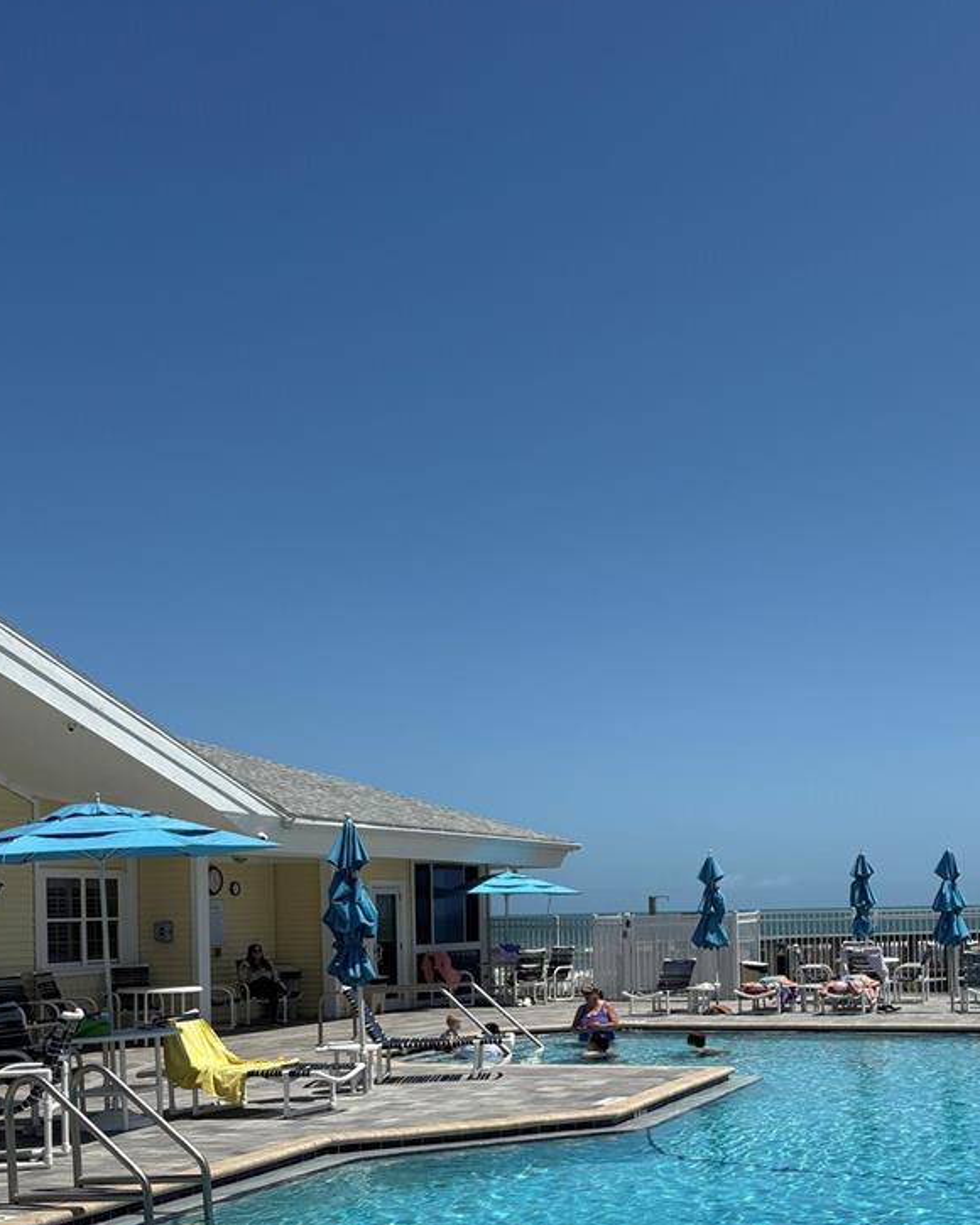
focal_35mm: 42
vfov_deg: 42.7
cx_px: 659
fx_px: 1523
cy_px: 885
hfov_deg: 35.3
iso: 50
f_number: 1.6
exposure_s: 1/6993
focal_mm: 5.96
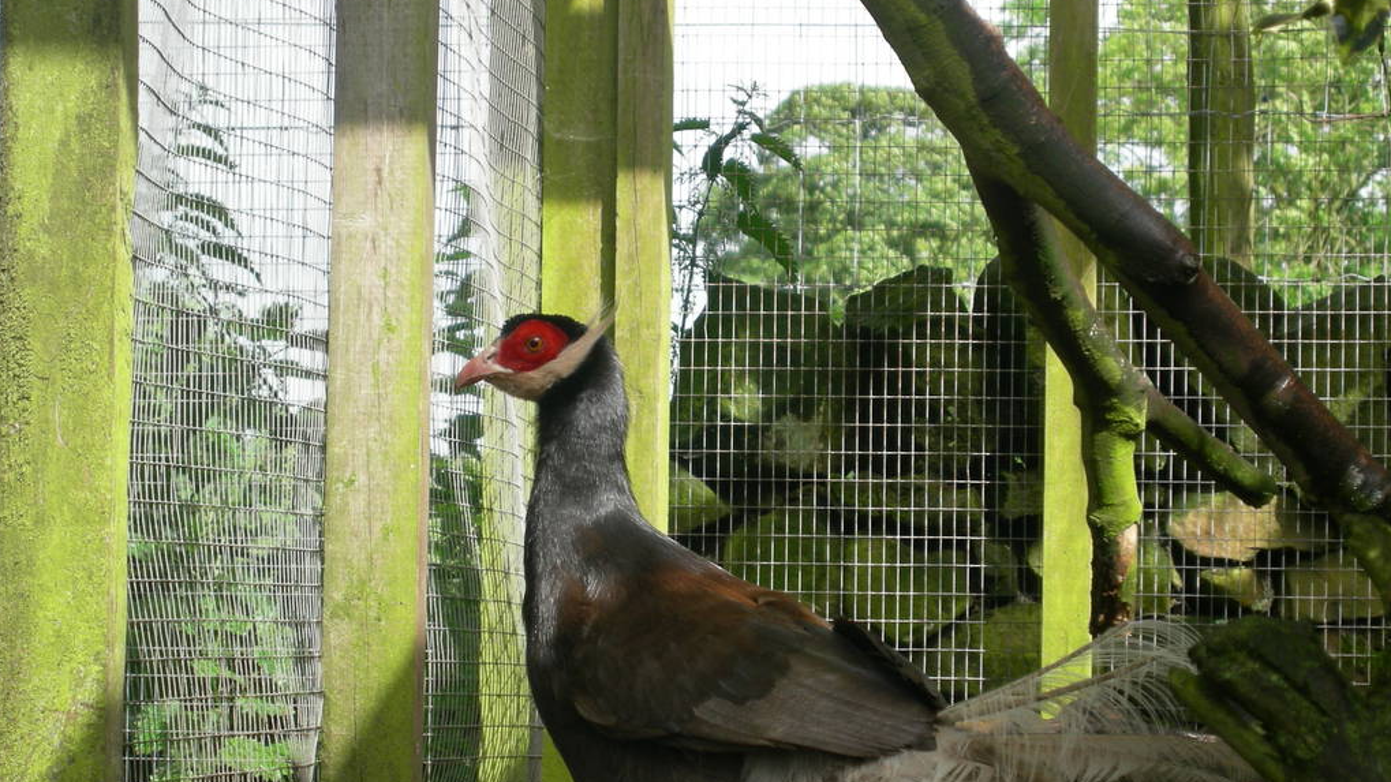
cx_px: 695
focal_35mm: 138
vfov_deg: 8.8
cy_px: 438
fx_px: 5090
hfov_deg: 15.6
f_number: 5.2
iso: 64
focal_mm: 26.3
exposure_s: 1/133
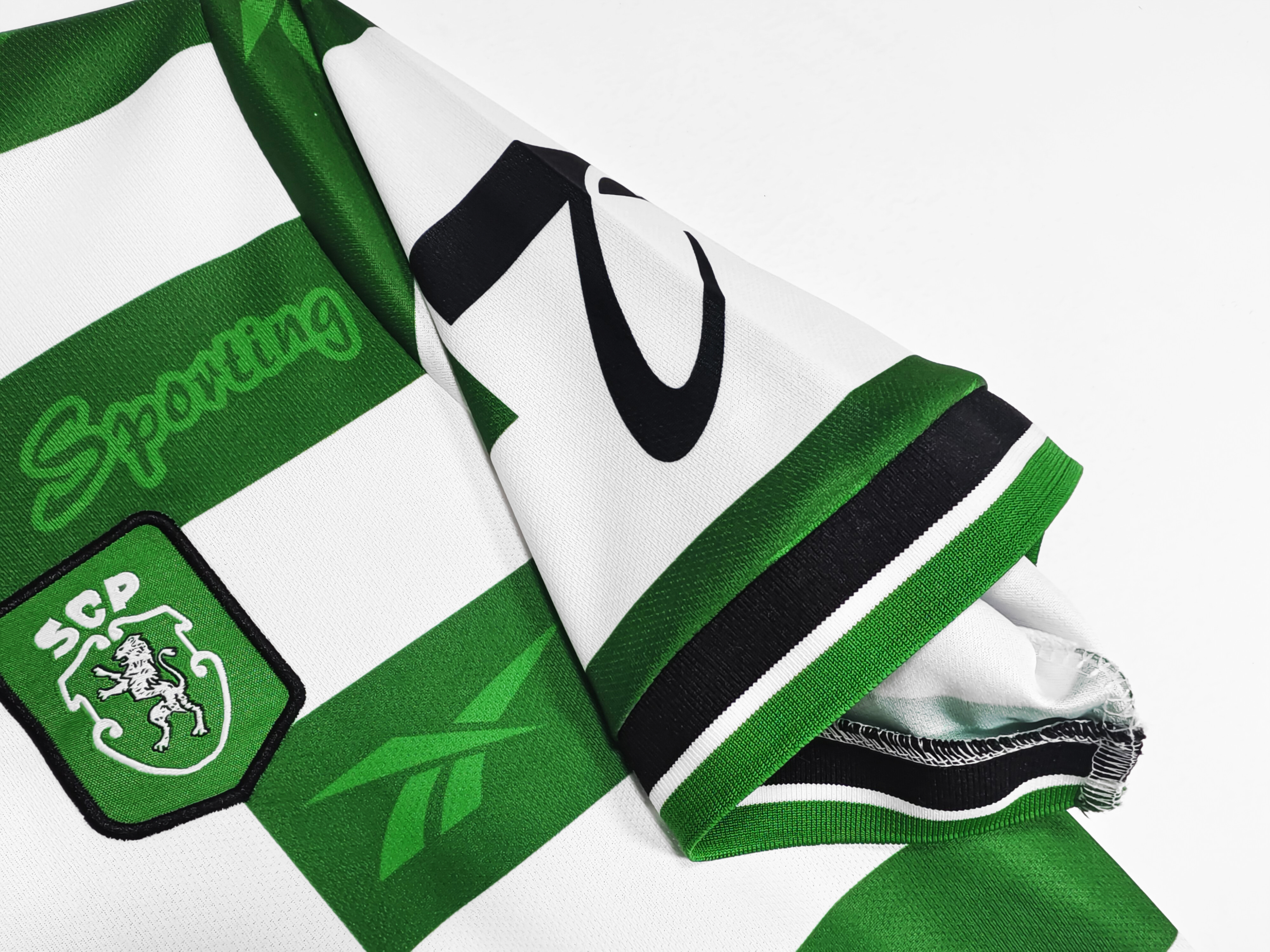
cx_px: 635
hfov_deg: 73.9
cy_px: 476
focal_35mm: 23
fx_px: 844
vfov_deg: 58.9
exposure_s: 1/50
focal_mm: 2.59
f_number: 2.2
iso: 107
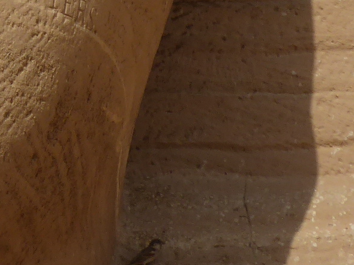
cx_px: -325
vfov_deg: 0.6
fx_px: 23838
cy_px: -275
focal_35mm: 2332
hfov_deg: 0.9
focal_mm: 96.2
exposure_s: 1/640
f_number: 6.1
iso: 100
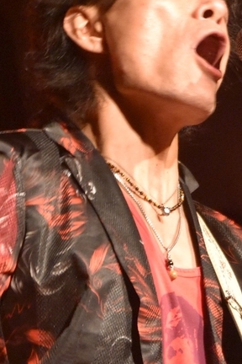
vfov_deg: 7.0
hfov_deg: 4.7
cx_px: 175
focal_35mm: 292
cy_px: 313
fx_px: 2944
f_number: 5.3
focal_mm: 70
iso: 5000
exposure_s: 1/60
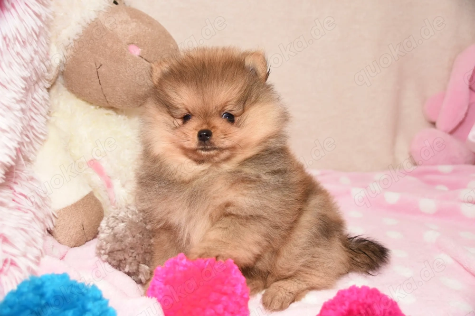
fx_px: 514
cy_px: 158
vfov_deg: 34.2
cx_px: 238
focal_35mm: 39
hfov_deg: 49.6
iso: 100
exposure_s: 1/250
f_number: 4.5
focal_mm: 26
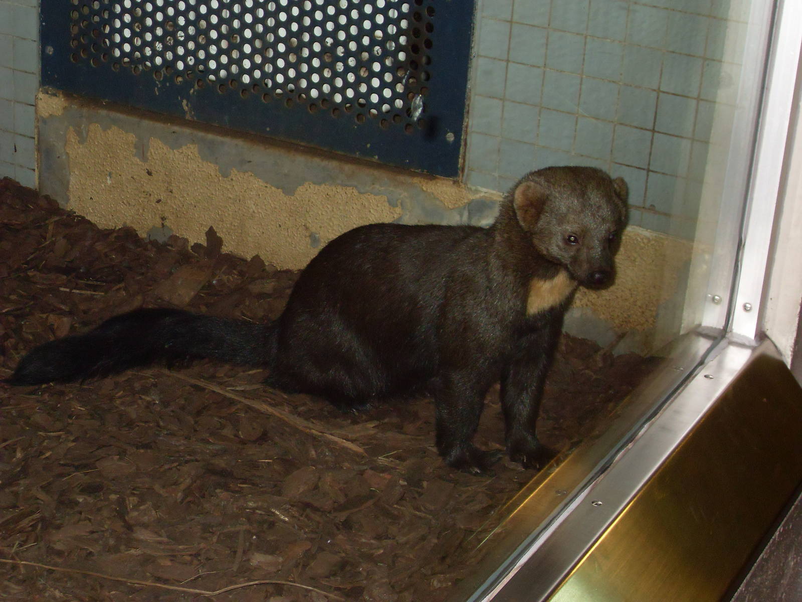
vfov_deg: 19.9
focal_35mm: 74
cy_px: 301
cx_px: 401
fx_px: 1714
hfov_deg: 26.3
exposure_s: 1/60
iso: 200
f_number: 4
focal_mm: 11.8
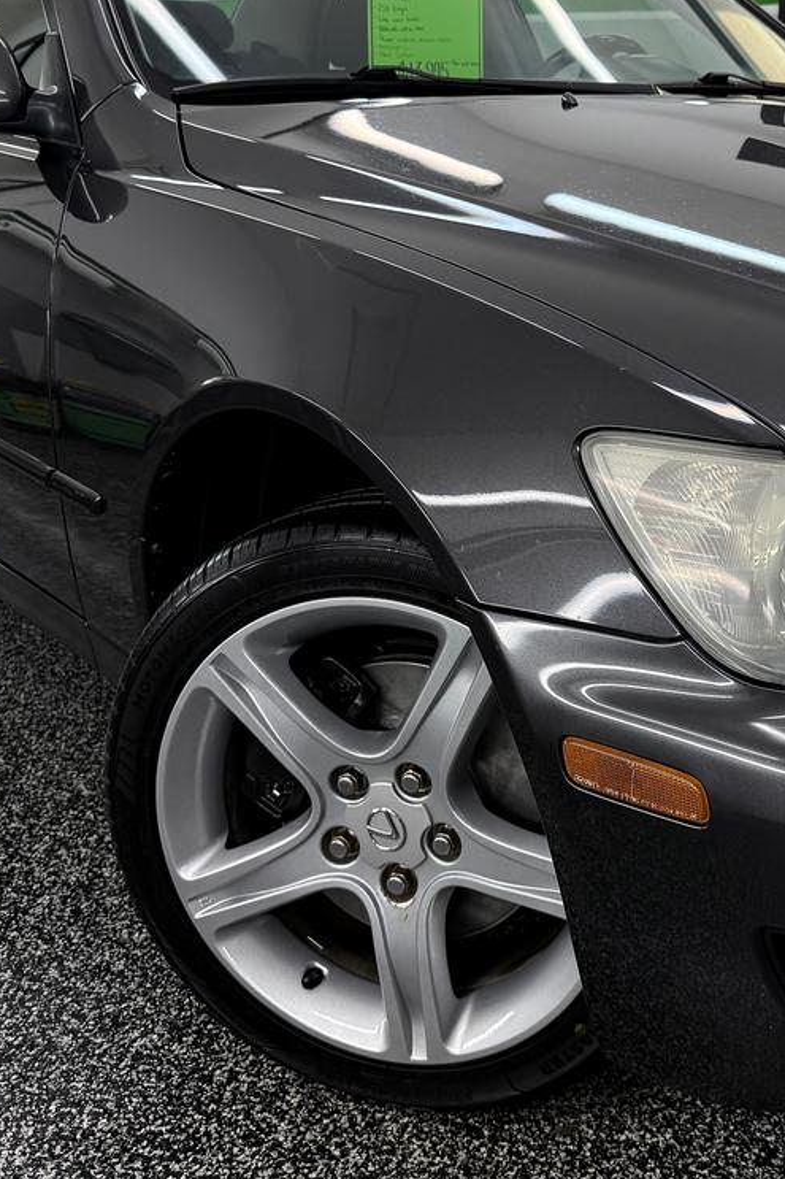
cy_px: 478
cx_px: 638
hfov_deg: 30.4
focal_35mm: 43
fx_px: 1407
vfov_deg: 45.2
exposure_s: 1/237
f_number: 1.78
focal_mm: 6.76
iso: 125
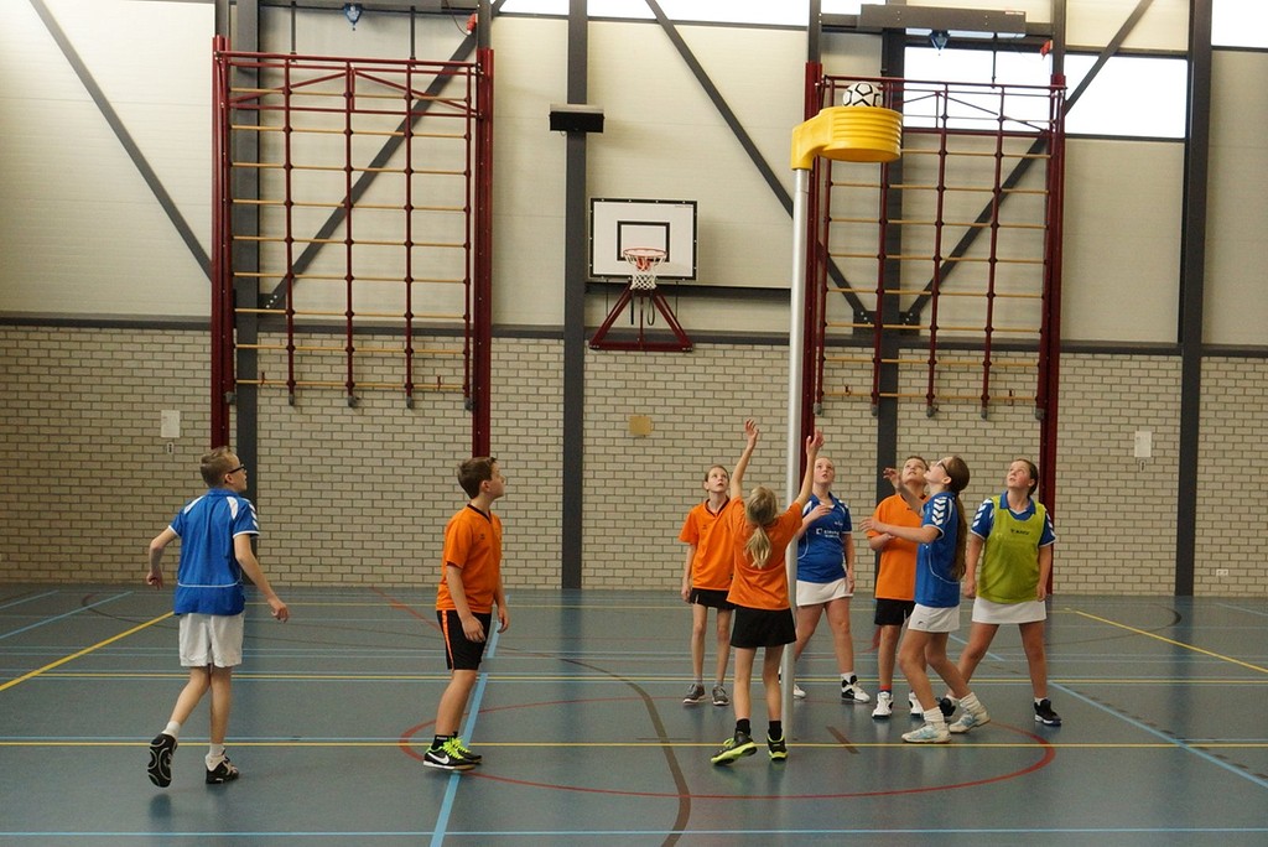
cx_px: 634
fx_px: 1057
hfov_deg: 61.9
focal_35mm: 30
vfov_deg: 43.7
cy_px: 424
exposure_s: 1/250
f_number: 4
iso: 800
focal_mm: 20
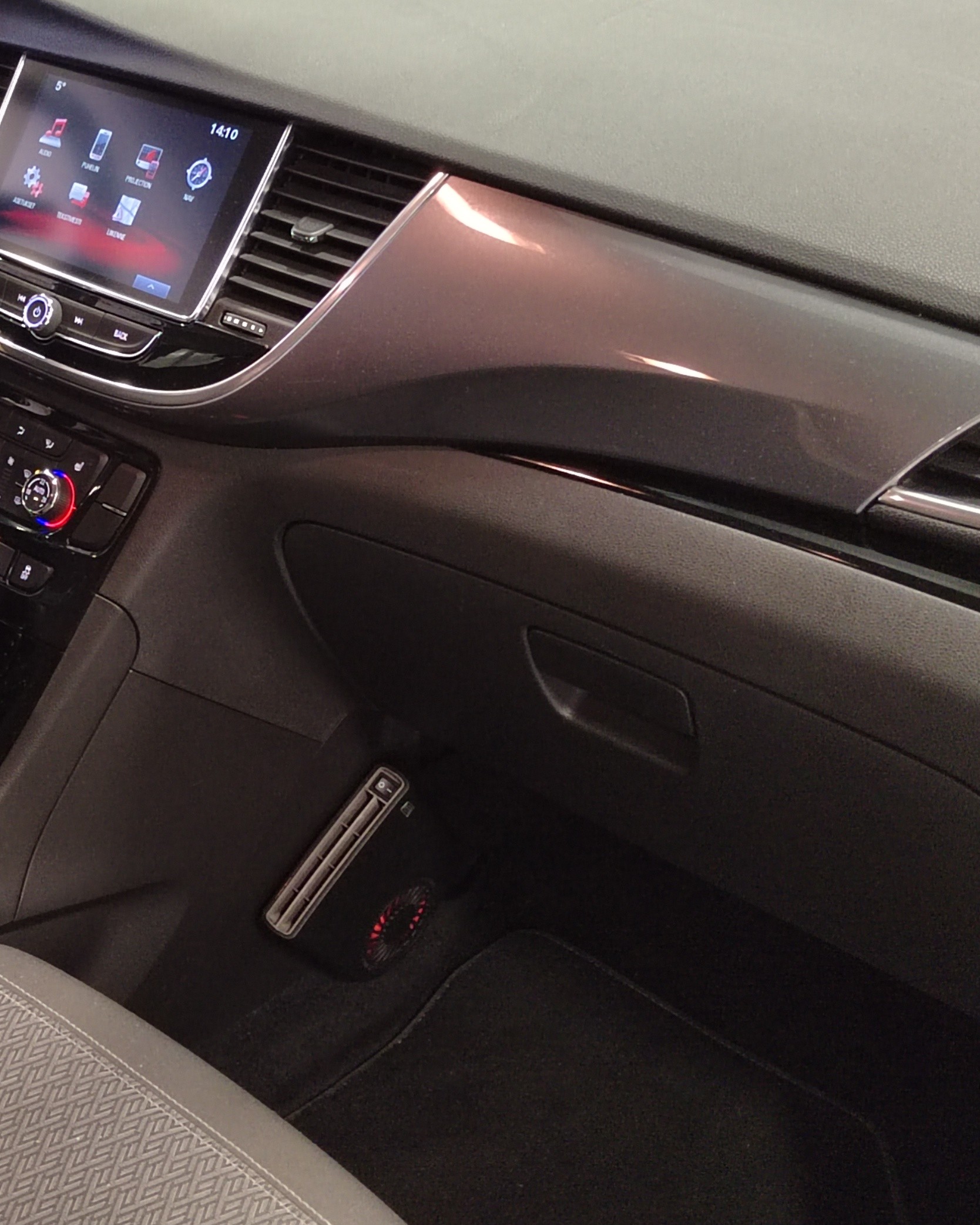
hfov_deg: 27.2
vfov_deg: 35.3
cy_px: 522
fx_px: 1922
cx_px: 38
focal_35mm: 53
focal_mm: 5.52
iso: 3897
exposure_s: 1/60
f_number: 1.9
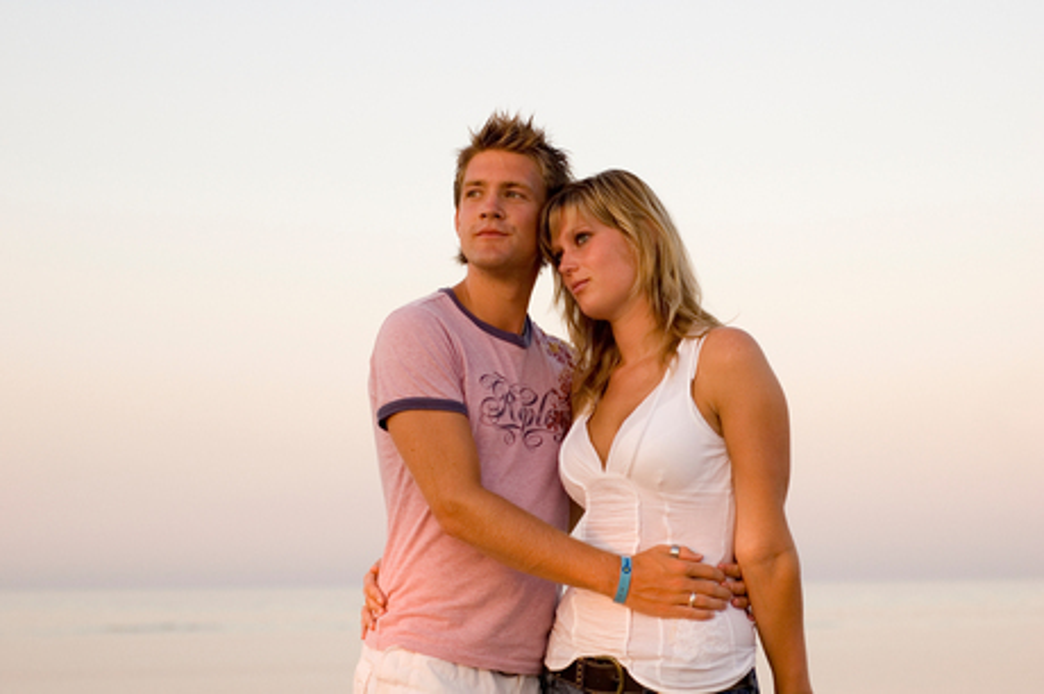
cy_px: 347
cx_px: 522
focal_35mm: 75
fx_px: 2173
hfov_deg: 27.0
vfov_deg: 18.2
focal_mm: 50
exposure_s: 1/640
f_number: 2.8
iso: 200
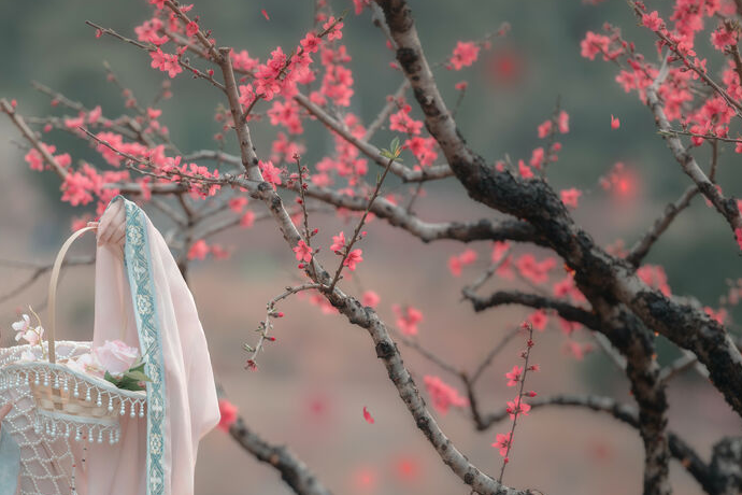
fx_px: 7131
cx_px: 266
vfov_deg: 4.0
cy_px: 398
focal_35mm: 346
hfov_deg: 6.0
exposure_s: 1/80
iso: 50
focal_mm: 200
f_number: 2.8
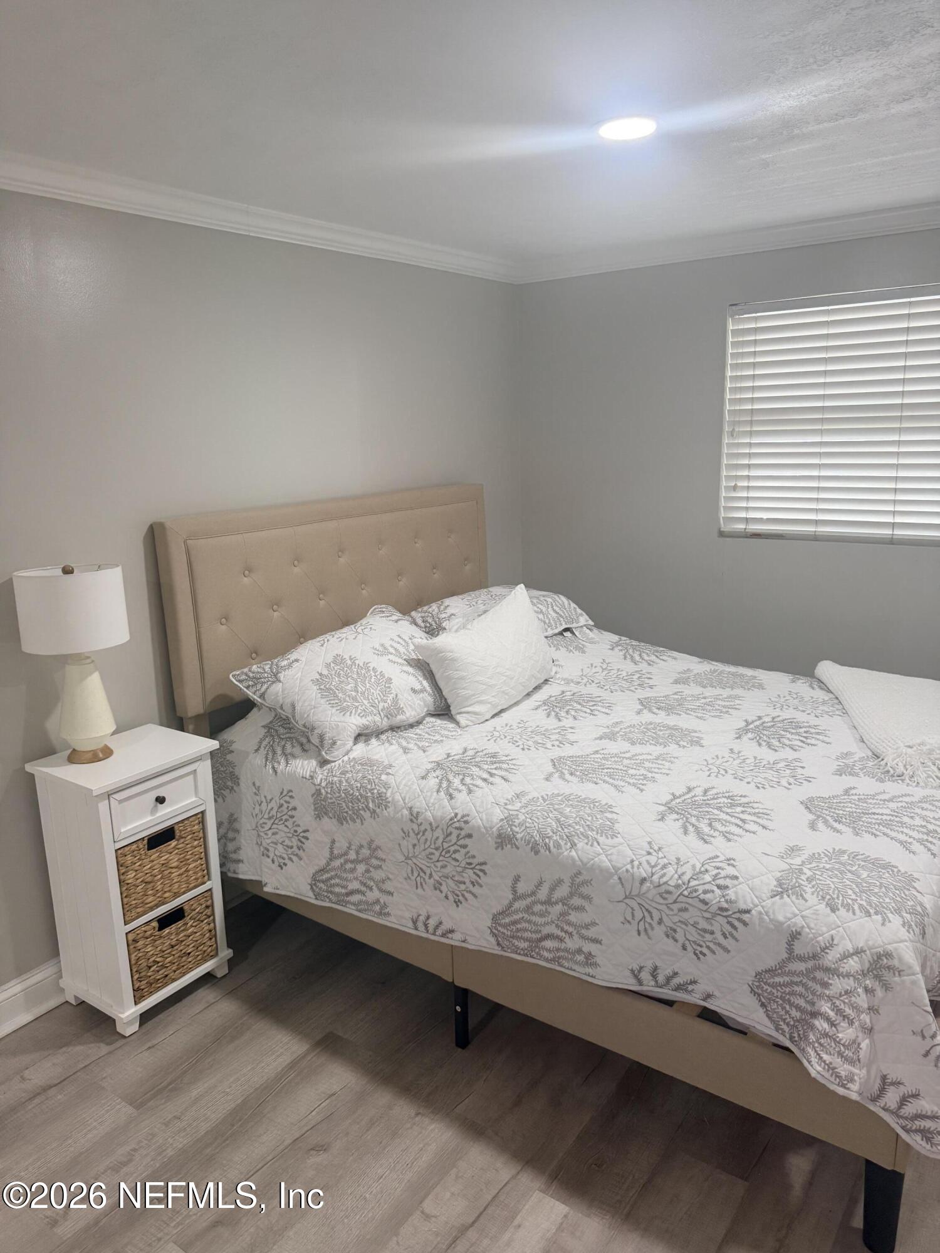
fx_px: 869
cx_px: 470
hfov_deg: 56.8
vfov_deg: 71.6
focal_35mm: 24
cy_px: 626
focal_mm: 6.76
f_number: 1.78
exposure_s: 1/120
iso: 160
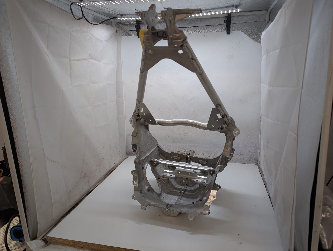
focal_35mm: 24
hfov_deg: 71.5
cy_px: 126
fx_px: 231
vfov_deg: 56.9
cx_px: 166
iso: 36
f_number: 1.68
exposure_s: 1/57
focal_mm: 6.9
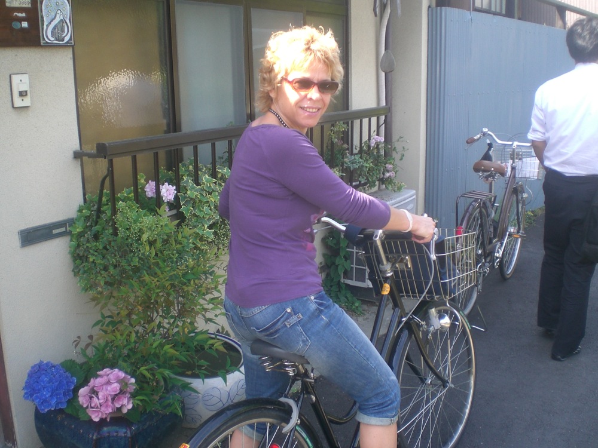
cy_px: 224
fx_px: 656
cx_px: 299
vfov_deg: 37.7
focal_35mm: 38
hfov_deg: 49.0
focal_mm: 6.3
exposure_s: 1/100
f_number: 3.1
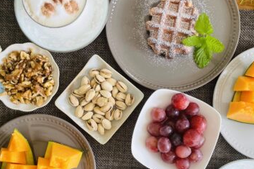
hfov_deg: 42.7
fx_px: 324
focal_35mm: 46
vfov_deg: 28.9
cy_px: 120
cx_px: 143
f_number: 1.6
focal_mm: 5.1
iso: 125
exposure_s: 1/120
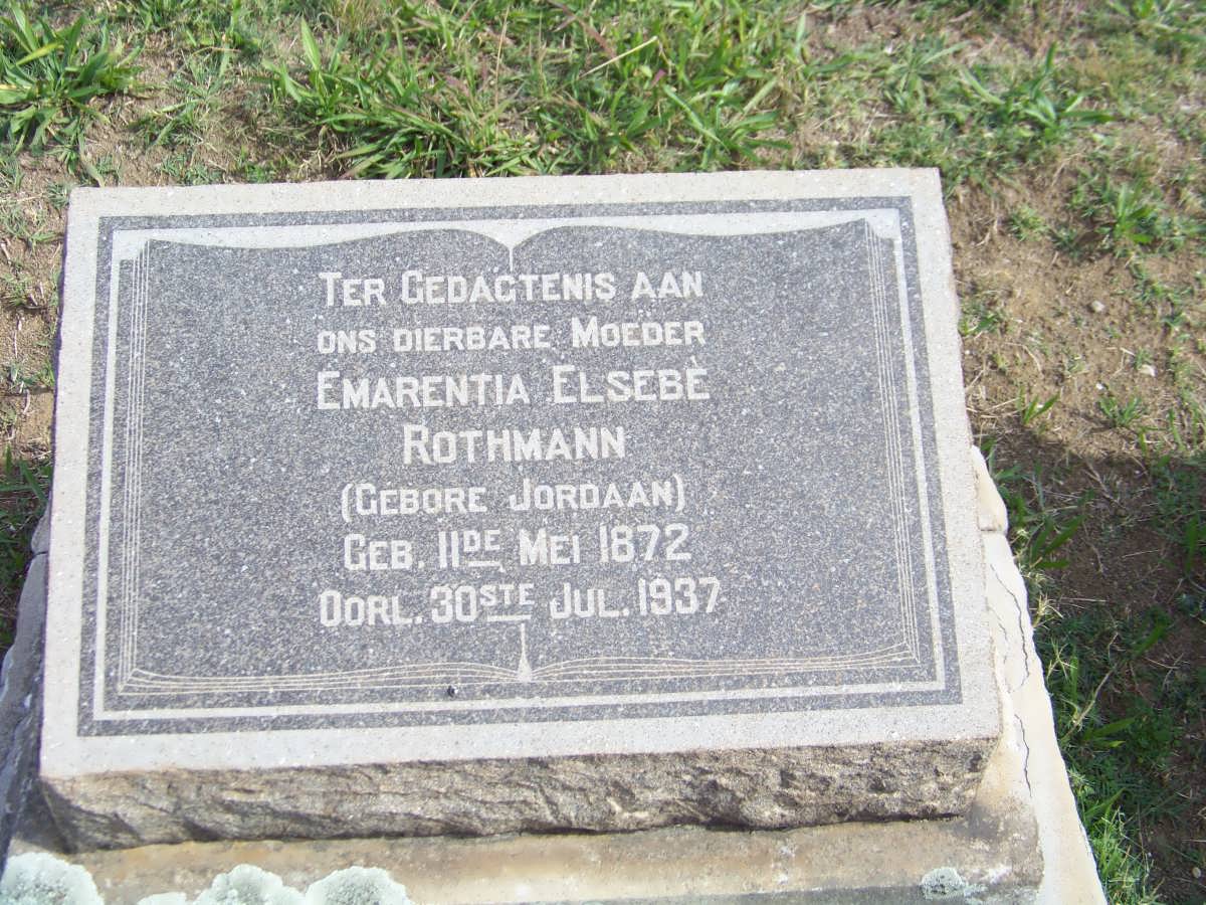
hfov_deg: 38.9
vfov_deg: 29.7
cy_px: 452
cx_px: 603
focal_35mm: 49
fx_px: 1707
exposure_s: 1/400
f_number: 2.8
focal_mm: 7.6
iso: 64
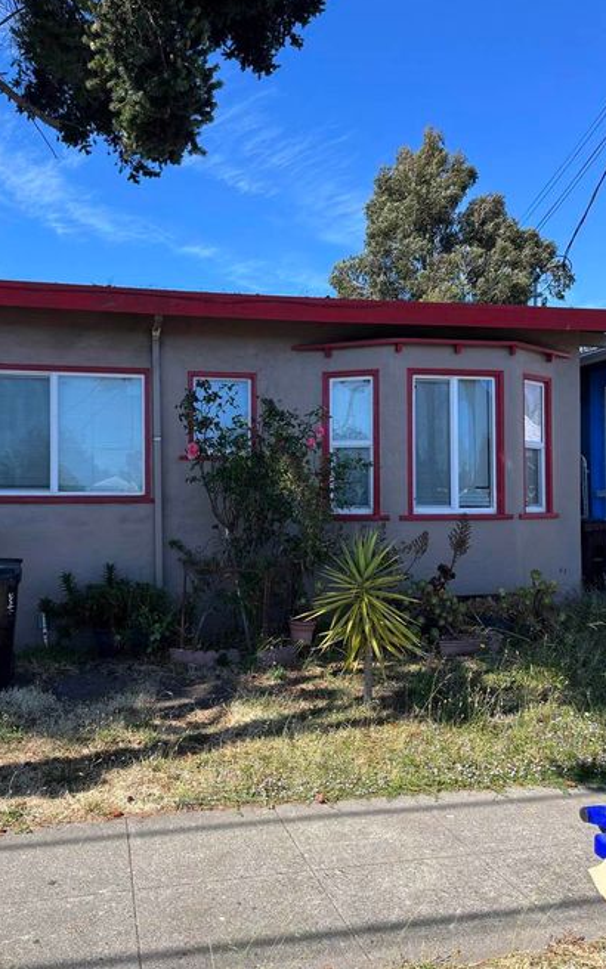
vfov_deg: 66.5
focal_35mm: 28
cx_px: 247
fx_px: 740
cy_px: 482
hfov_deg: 44.3
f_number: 1.6
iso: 50
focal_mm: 5.1
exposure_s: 1/1497
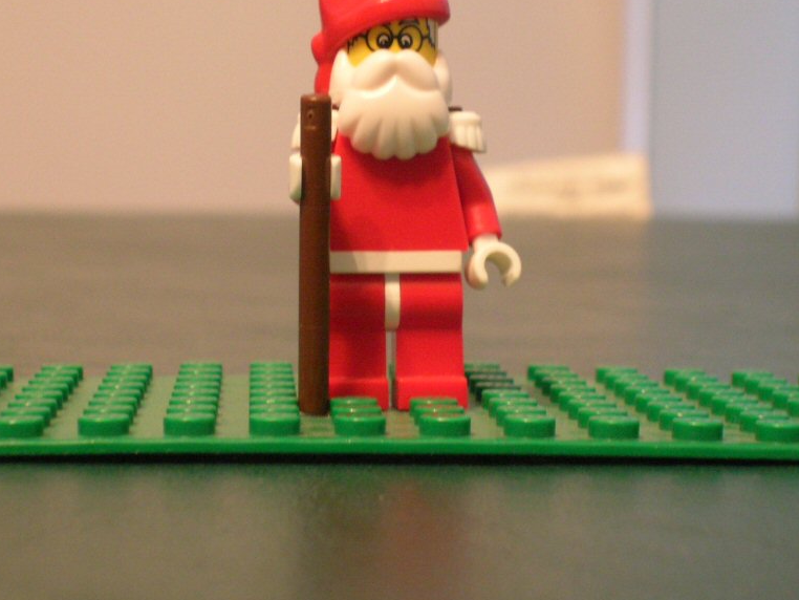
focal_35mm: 117
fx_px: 2701
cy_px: 227
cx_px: 387
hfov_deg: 16.8
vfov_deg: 12.7
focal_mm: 14.3
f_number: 4.4
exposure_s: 1/2.6
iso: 200
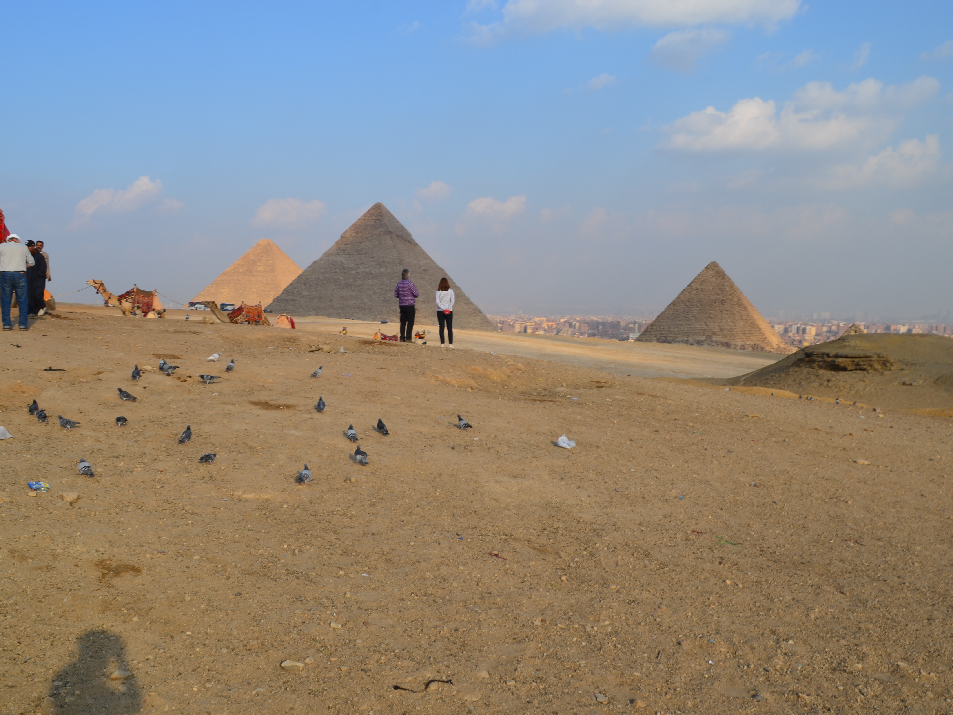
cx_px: 503
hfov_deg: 51.3
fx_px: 991
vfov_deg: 39.7
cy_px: 357
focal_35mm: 36
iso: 100
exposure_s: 1/125
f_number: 11
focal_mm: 22
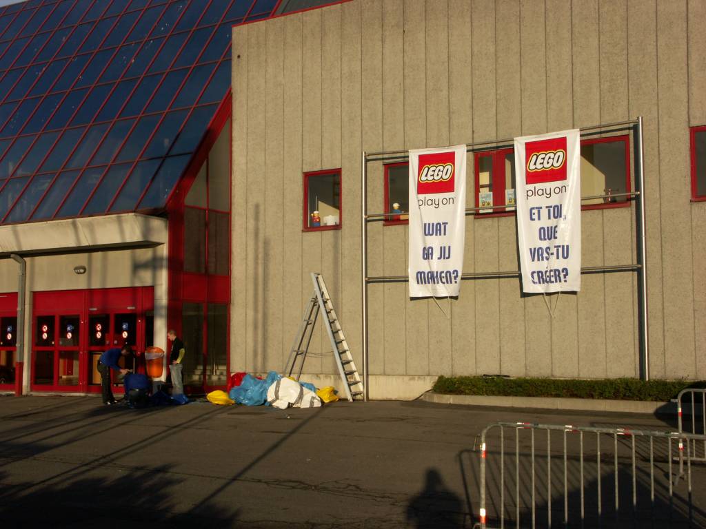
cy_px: 264
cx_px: 353
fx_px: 938
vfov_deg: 31.5
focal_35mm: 46
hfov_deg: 41.2
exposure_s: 1/320
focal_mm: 11.71
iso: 64
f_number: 7.1
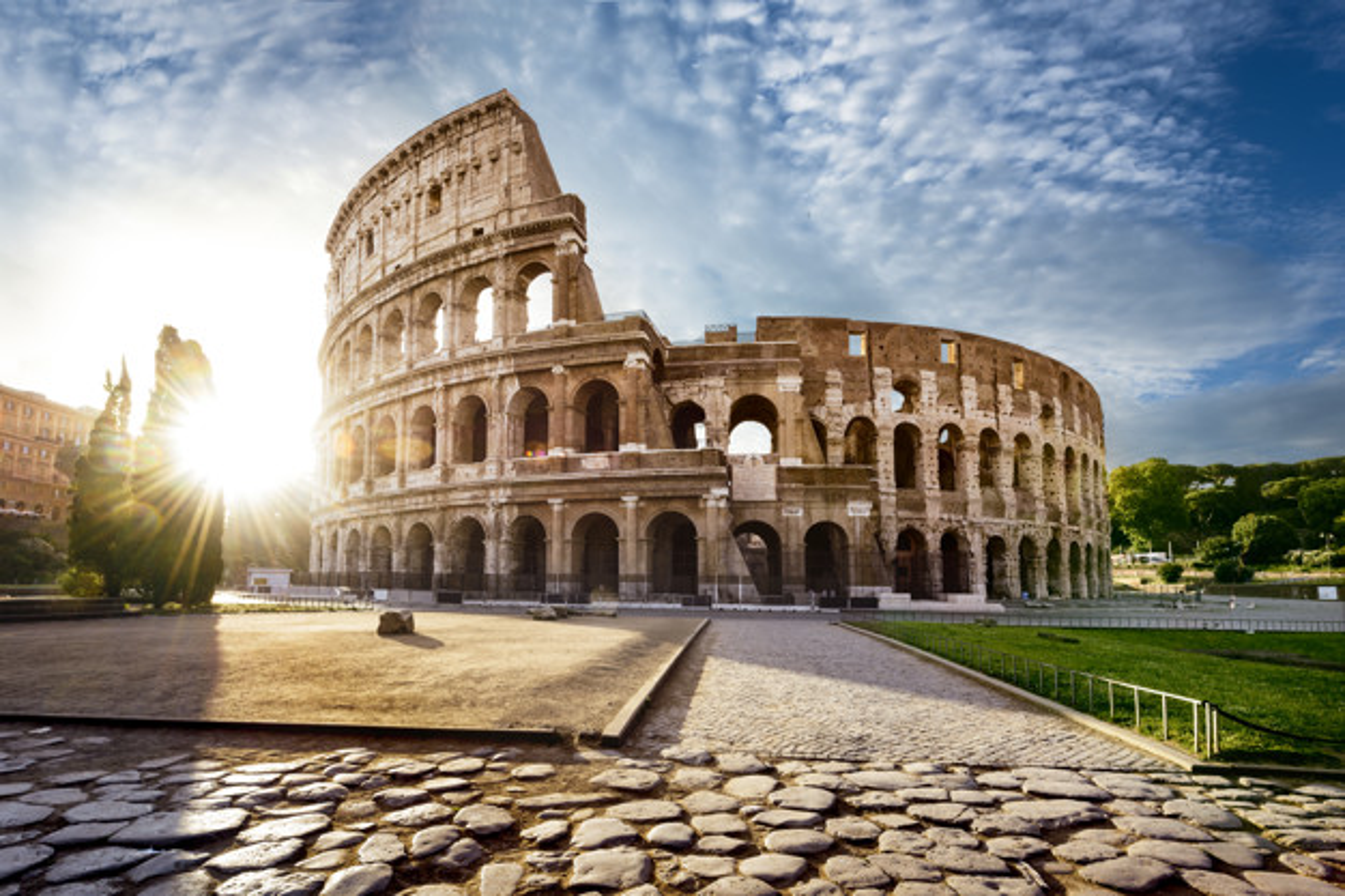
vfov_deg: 73.7
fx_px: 598
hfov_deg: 96.8
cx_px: 672
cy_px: 448
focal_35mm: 16
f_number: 11
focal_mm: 16
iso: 31
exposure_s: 1/5
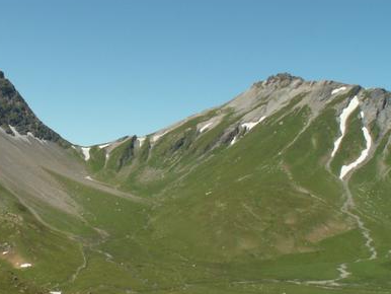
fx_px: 656
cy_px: 165
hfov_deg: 32.6
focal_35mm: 58
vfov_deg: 25.2
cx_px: 99
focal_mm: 5.86
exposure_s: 1/200
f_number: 6.3
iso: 50
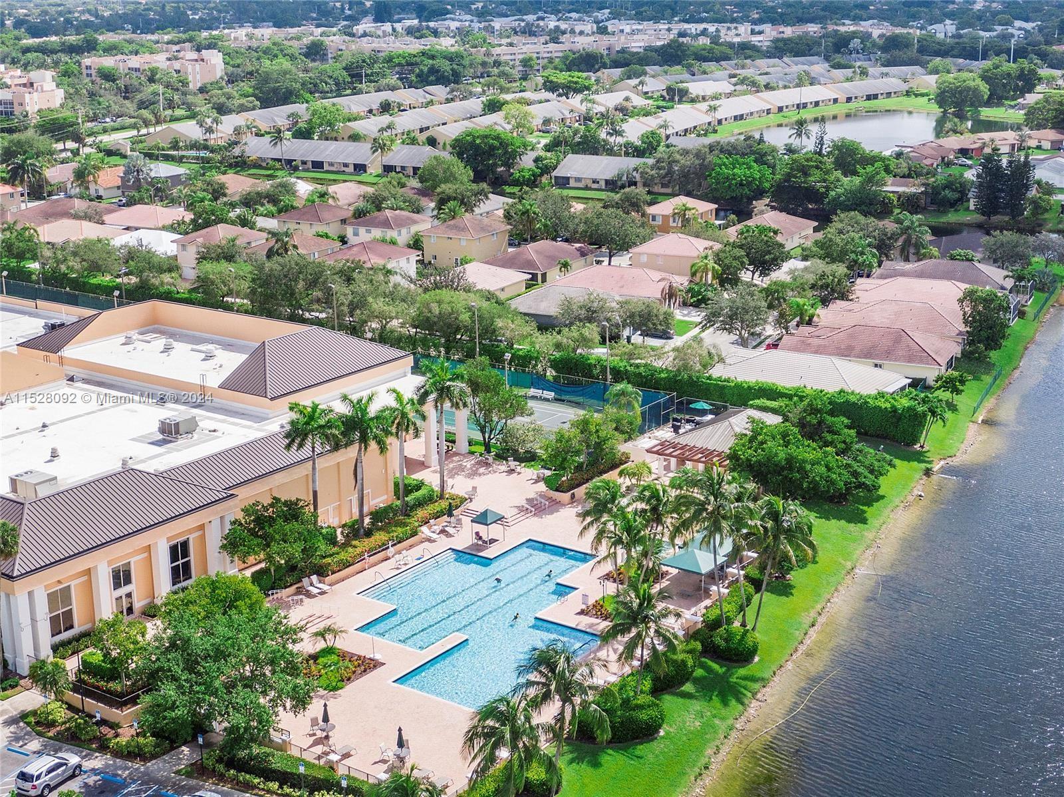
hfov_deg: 39.7
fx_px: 1475
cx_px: 532
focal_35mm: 48
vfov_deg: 30.2
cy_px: 398
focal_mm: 8.6
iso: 100
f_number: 3.8
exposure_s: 1/640
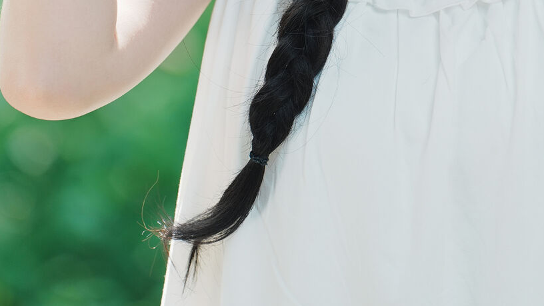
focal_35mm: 462
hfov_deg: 4.7
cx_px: 378
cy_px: -217
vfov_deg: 2.6
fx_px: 6664
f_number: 4
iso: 200
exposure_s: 1/320
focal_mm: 200
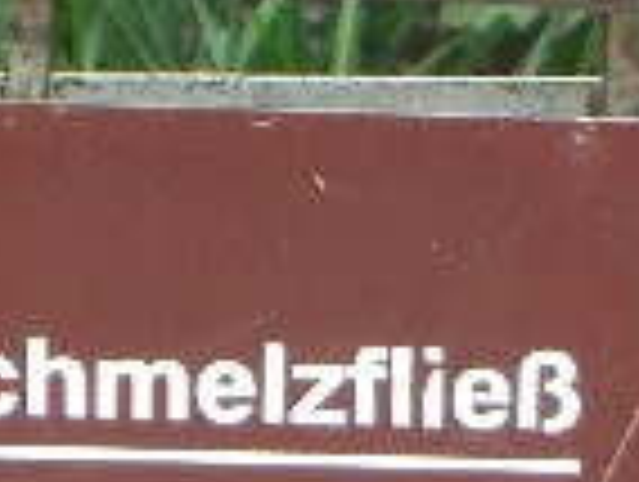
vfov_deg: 3.2
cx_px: 772
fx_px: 8635
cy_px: 899
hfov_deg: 4.2
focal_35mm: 467
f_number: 5.1
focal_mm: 23.7
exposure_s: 1/60
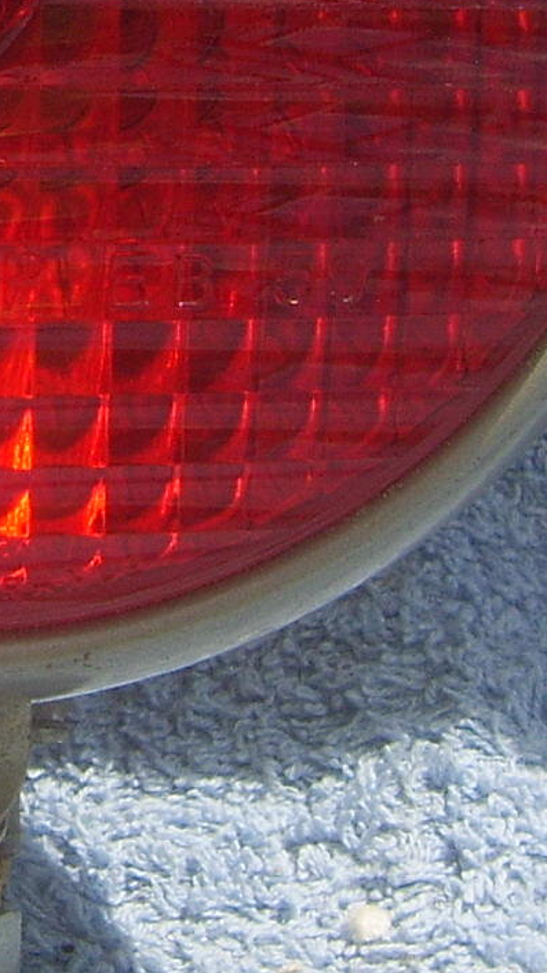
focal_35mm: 152
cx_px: -158
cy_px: 131
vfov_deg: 14.0
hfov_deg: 7.9
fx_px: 3920
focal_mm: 7.8
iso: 50
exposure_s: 1/250
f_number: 6.4
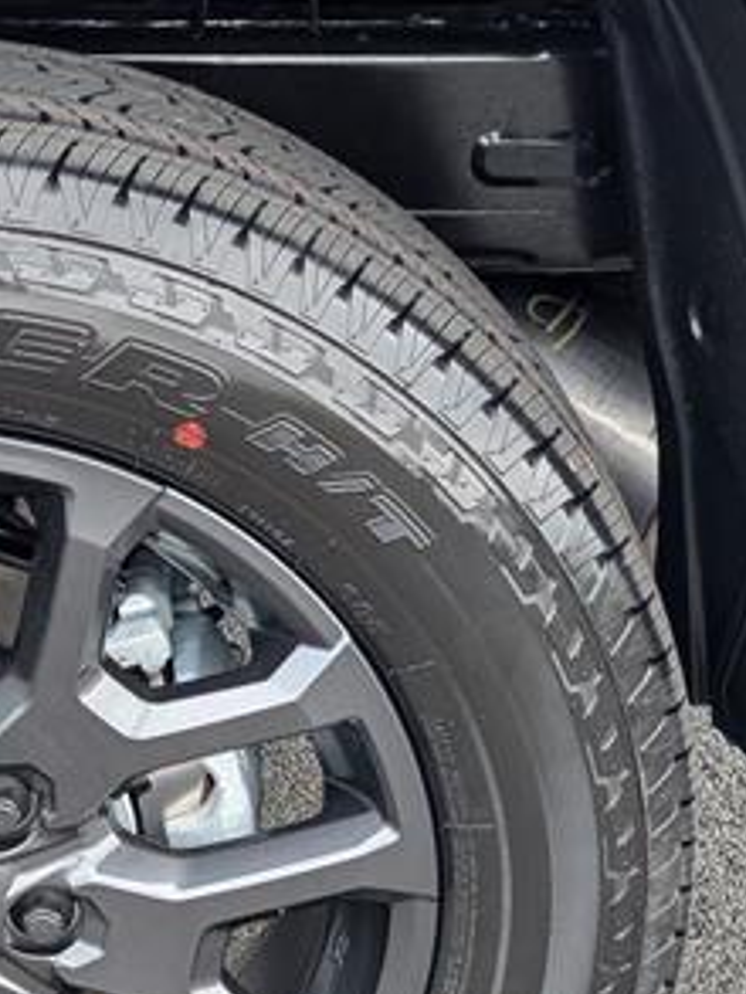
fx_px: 3072
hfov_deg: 13.5
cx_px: -112
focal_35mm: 107
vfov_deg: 18.2
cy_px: 773
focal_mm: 6.9
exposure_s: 1/1429
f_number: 1.68
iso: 310
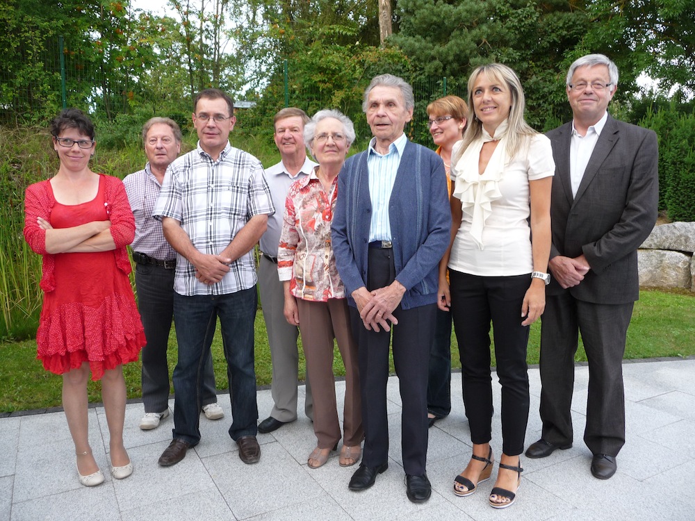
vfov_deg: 49.7
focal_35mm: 28
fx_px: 562
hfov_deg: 63.4
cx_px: 348
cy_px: 260
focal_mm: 4.7
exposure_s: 1/50
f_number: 3.3
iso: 100
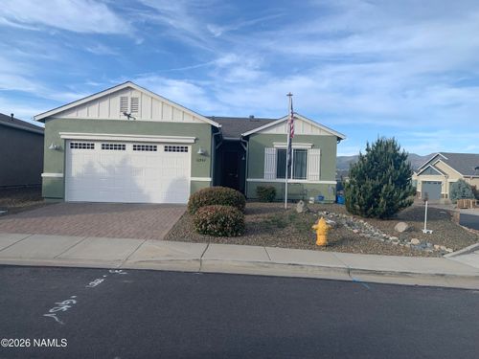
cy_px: 180
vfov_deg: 53.1
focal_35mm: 26
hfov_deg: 67.3
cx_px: 240
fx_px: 360
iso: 25
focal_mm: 4.25
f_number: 1.8
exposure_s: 1/1220
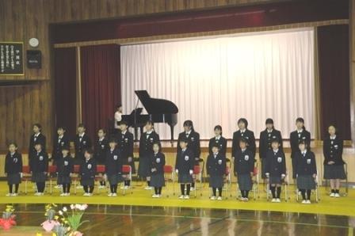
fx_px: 473
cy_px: 118
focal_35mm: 48
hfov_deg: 41.1
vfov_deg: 28.0
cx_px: 178
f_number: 8
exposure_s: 1/60
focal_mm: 32
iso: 1250
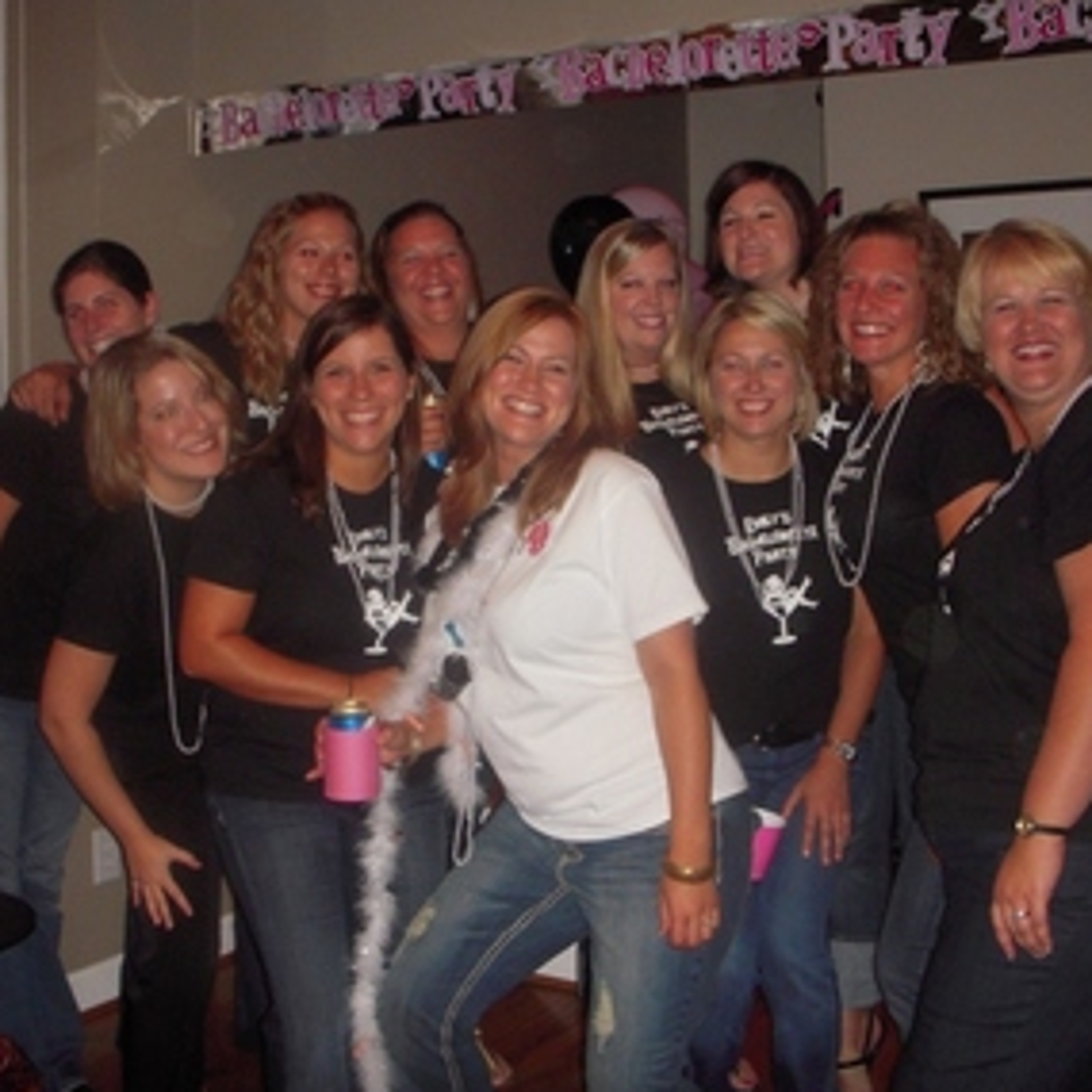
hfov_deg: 36.8
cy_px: 546
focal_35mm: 46
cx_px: 512
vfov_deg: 36.8
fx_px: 1642
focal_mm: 6.3
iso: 320
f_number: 3.3
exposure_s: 1/100
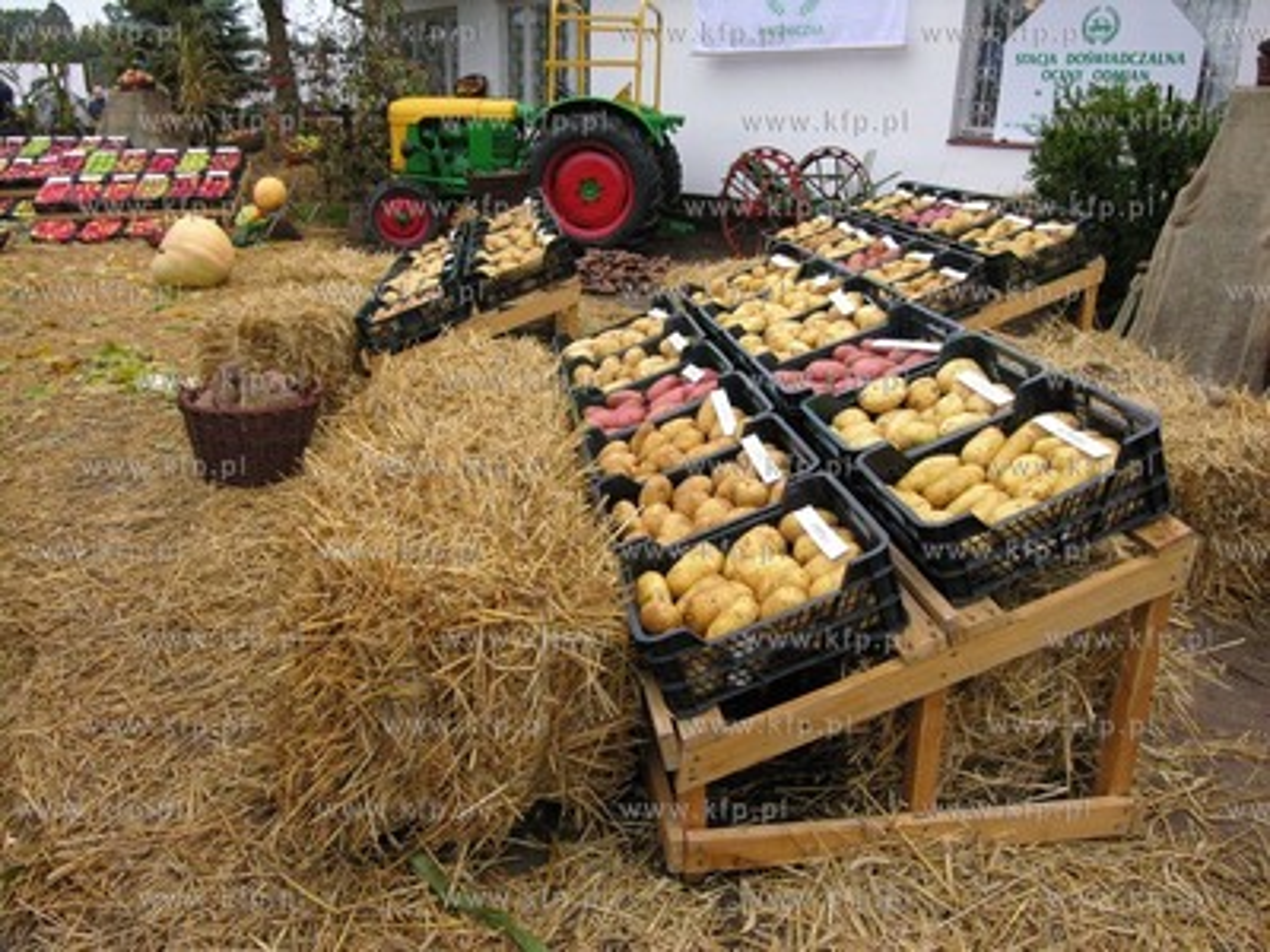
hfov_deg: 71.6
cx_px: 635
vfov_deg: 56.8
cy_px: 476
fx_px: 881
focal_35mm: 24
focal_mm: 6.1
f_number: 5.1
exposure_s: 1/250
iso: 400
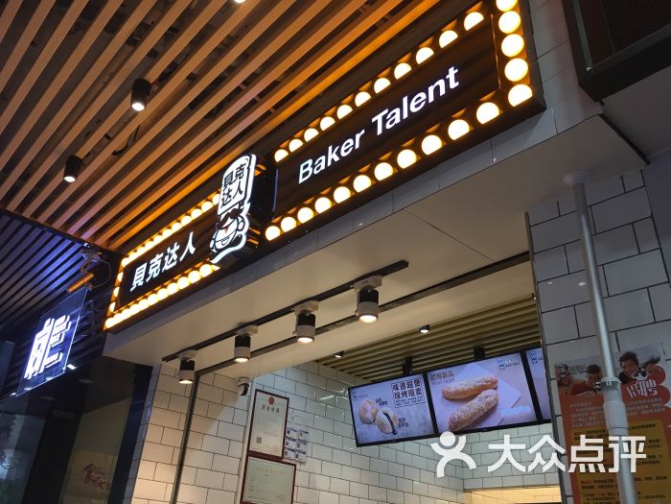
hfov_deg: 61.7
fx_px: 562
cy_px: 252
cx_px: 336
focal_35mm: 29
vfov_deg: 48.2
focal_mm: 4.15
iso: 25
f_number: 2.2
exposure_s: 1/33
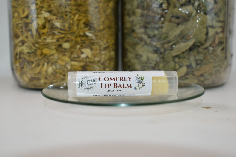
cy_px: 78
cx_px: 118
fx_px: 334
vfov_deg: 26.5
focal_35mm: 51
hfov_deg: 38.9
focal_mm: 34
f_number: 5.6
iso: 100
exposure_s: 1/200
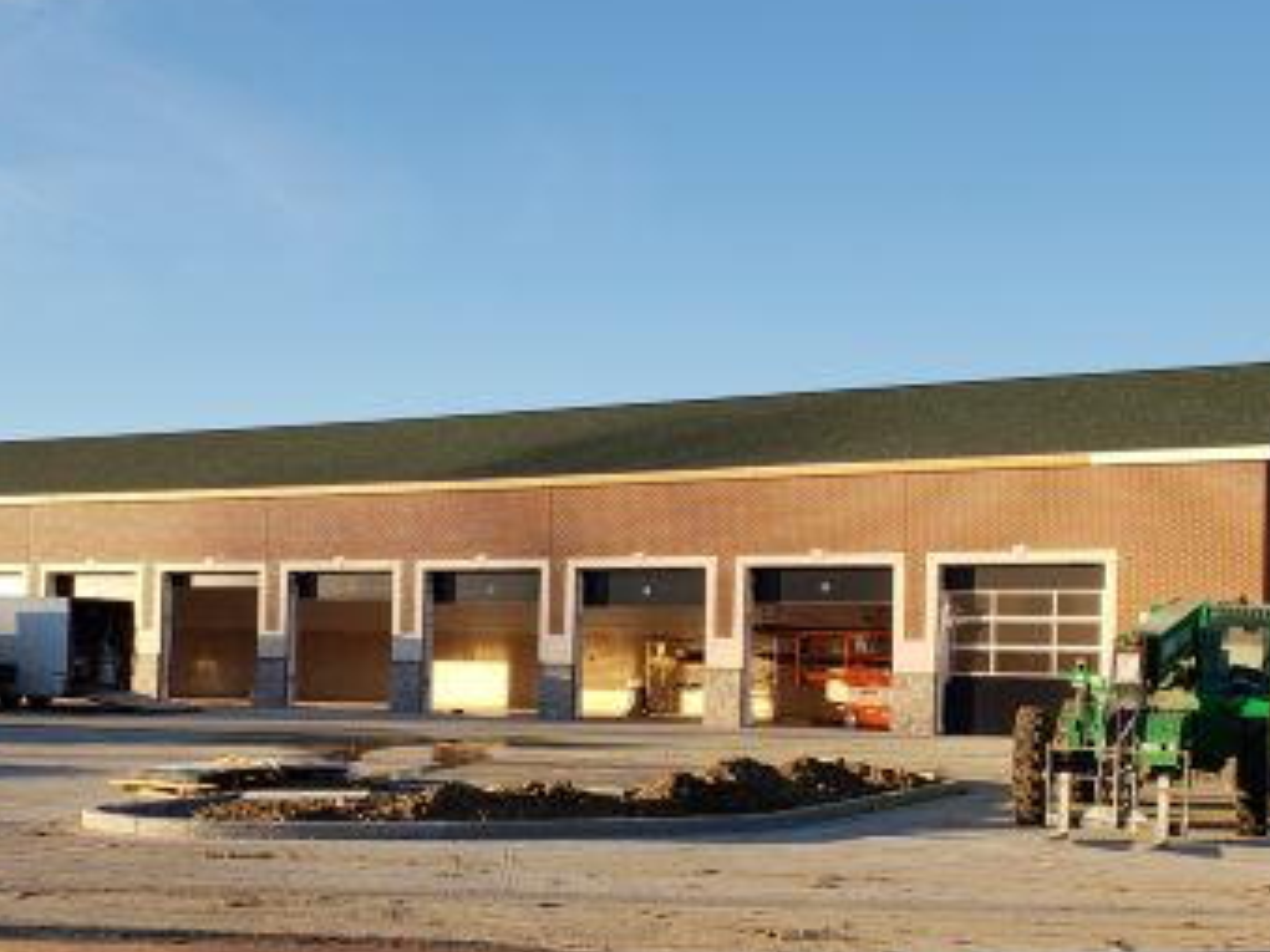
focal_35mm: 51
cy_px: 668
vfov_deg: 28.3
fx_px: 1871
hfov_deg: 37.1
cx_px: 424
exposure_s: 1/602
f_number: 2.4
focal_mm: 4.3
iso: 50
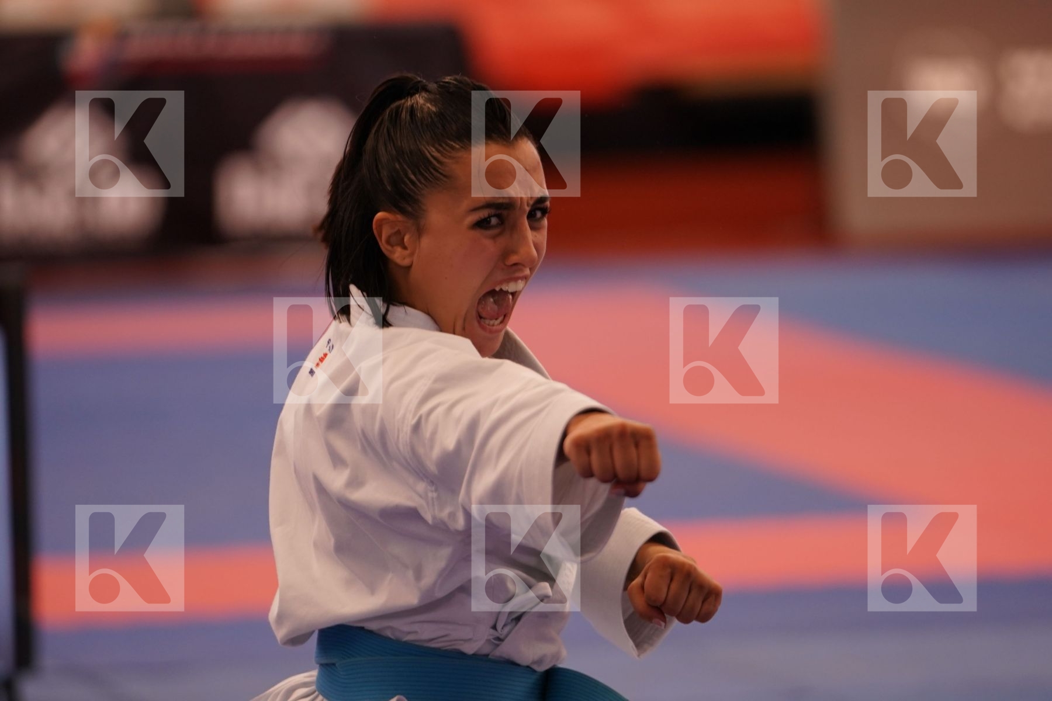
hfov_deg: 6.9
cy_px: 350
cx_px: 526
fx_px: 8766
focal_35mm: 300
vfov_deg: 4.6
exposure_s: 1/500
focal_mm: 200
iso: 800
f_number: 2.8
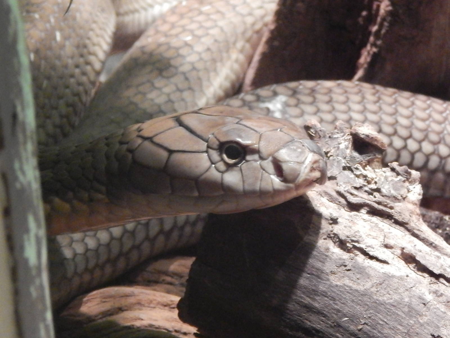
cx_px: 225
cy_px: 169
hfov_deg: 14.9
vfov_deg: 11.2
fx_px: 1716
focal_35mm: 132
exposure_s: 1/10
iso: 800
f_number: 4.8
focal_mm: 23.4
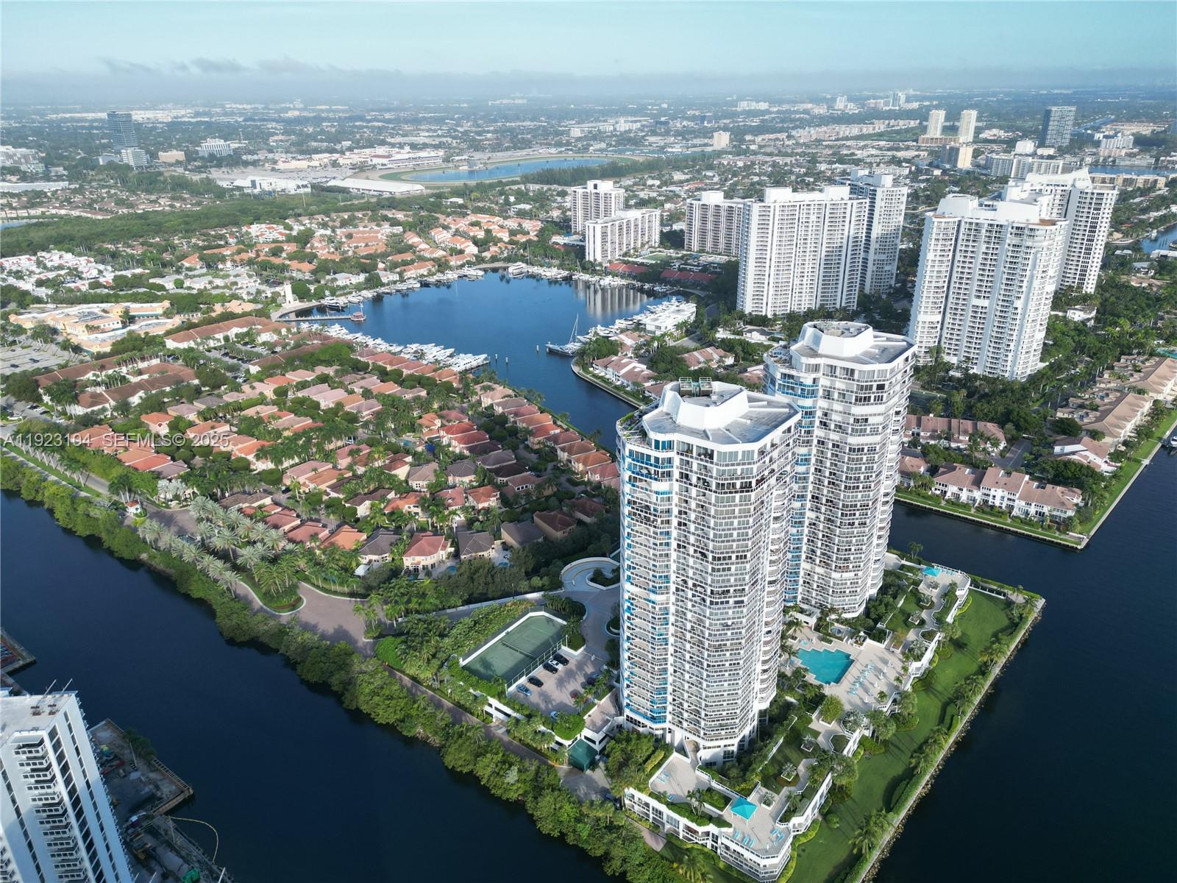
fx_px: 816
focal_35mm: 24
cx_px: 588
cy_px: 442
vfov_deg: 56.8
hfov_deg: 71.6
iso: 140
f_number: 1.7
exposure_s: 1/2500
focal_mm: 6.72
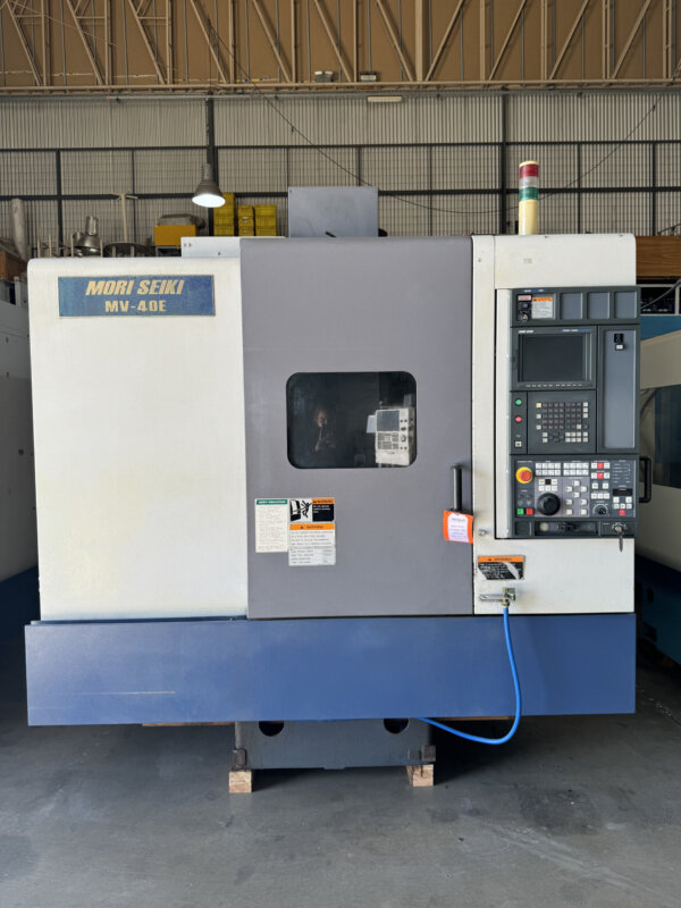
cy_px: 454
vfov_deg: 71.6
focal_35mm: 24
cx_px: 340
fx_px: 630
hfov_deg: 56.8
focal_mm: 6.76
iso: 64
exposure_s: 1/100
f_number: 1.78
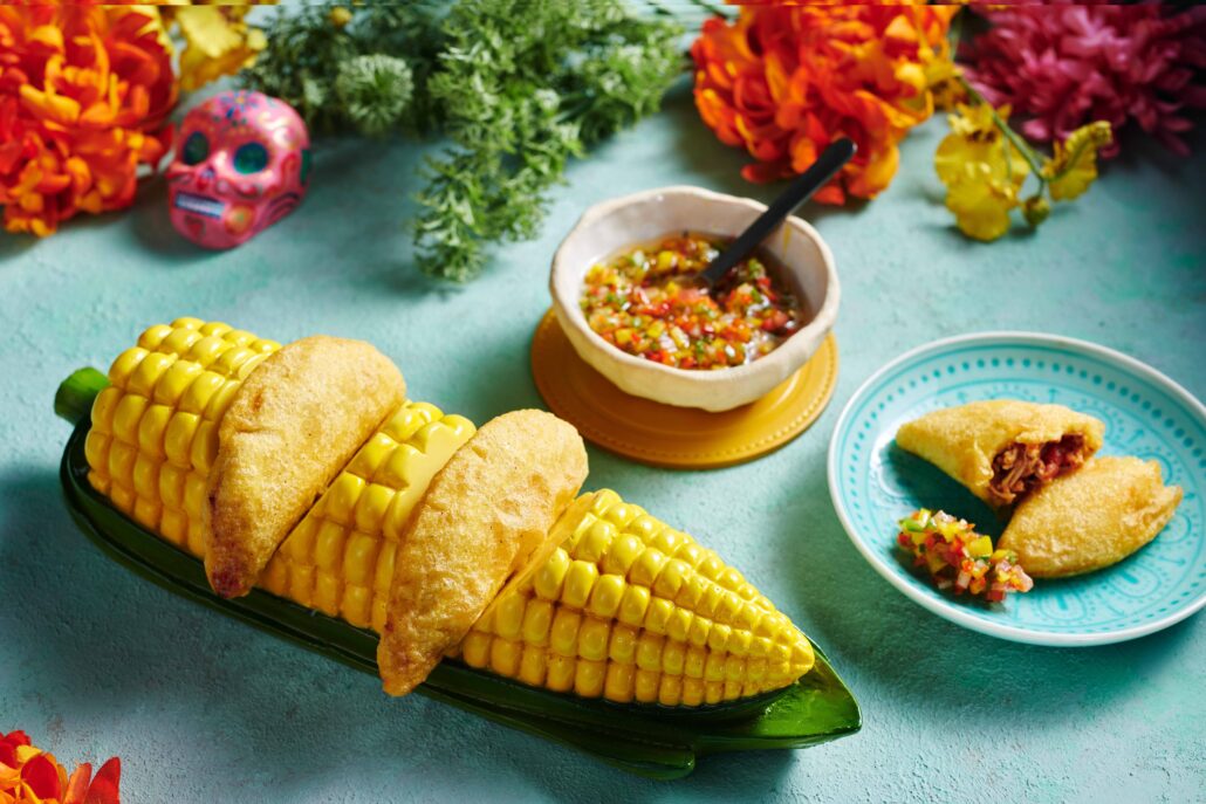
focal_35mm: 50
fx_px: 1675
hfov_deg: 39.6
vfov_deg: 27.0
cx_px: 603
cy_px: 402
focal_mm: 50
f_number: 8
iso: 100
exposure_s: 1/250
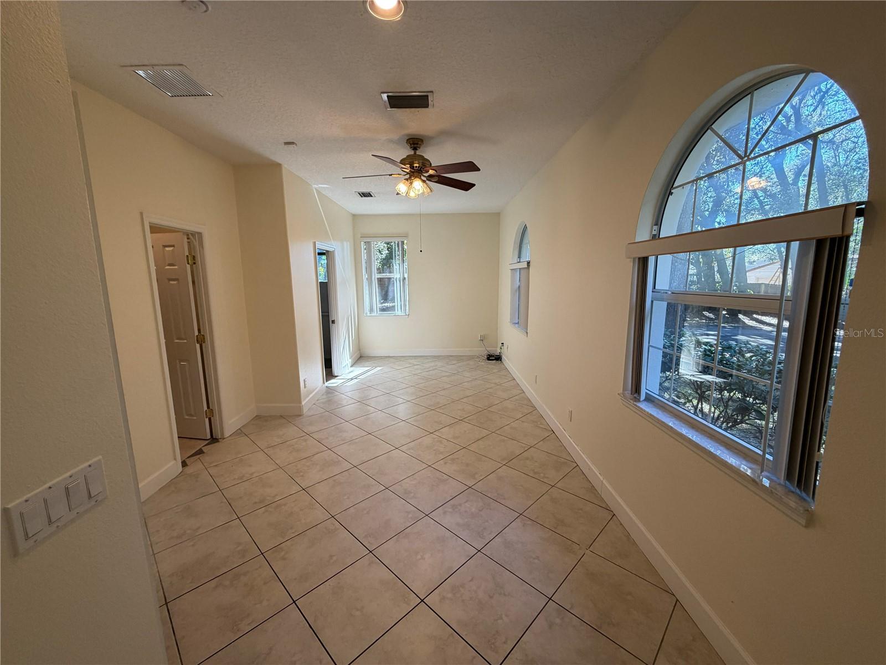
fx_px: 358
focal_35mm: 14
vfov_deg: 85.7
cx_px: 443
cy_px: 332
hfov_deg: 102.1
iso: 160
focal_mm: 2.22
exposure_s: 1/120
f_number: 2.2
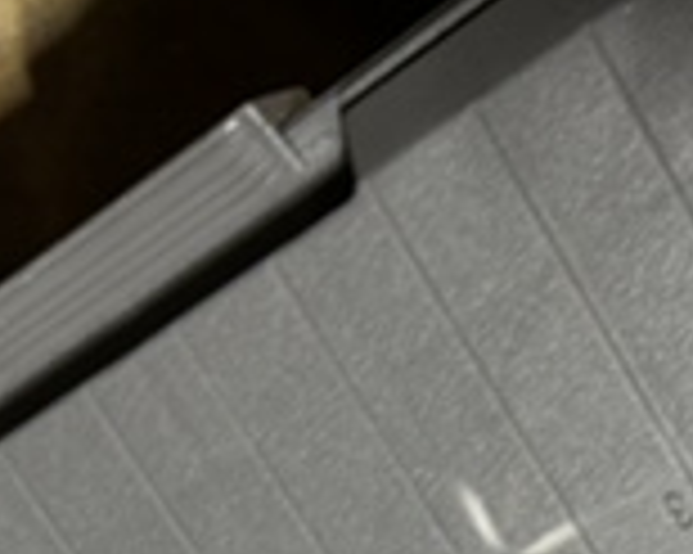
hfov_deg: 25.3
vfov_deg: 19.2
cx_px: 626
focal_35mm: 73
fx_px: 1496
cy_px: 739
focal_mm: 6.76
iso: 80
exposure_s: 1/30
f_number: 1.78
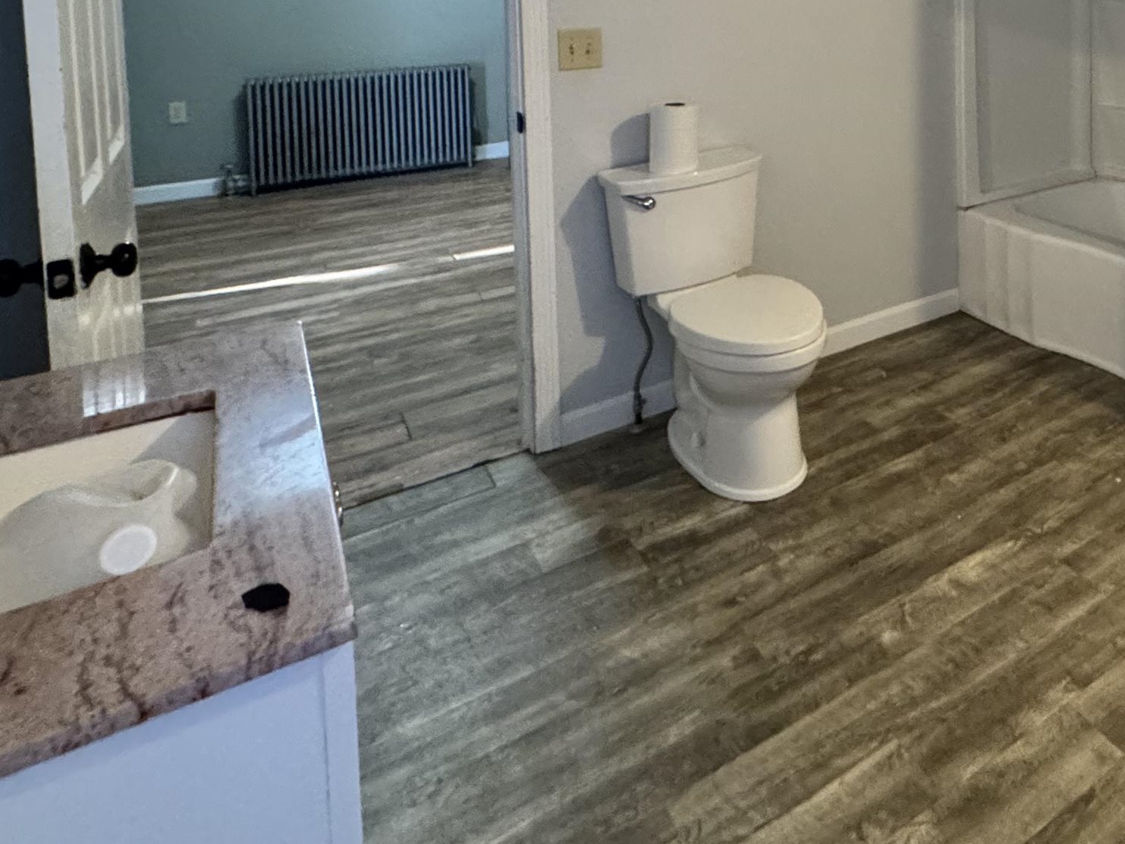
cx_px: 1007
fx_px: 942
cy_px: 11
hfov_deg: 54.0
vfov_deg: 42.1
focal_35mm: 29
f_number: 2.2
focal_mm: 2.22
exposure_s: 1/60
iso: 800
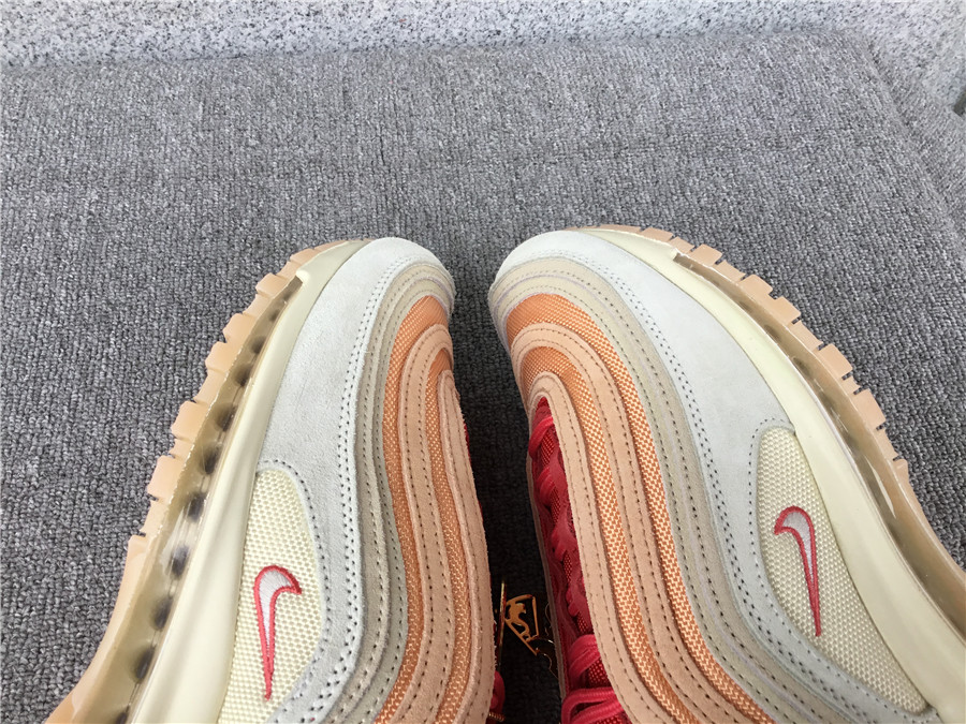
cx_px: 483
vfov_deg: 45.4
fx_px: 865
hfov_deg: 58.4
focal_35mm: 31
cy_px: 362
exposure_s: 1/120
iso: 25
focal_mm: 3.3
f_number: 2.4
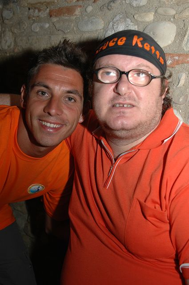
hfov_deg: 29.8
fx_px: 355
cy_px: 142
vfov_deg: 43.7
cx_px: 94
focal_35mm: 45
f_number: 4
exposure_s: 1/60
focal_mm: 30
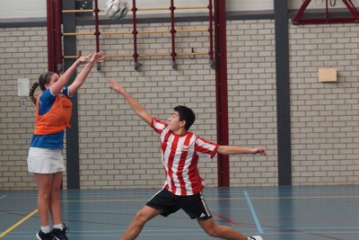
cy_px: 132
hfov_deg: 22.6
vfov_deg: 15.2
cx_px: 154
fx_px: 898
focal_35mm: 90
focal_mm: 50
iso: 800
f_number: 4
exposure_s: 1/200
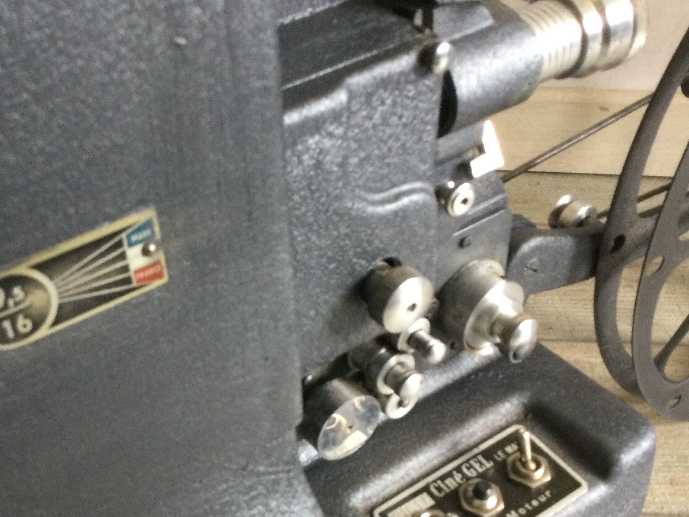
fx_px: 916
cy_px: 362
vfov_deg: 31.2
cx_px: 241
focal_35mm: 46
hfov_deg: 40.8
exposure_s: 1/33
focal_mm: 3.3
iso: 160
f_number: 2.4
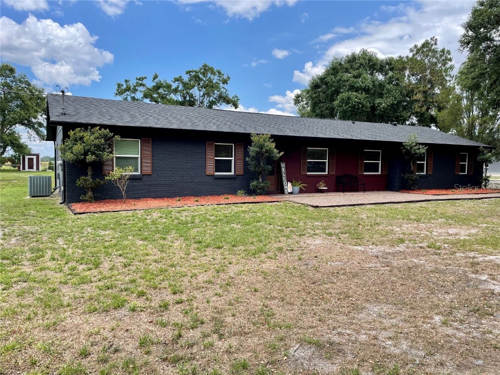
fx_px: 376
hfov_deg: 67.3
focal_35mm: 26
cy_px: 188
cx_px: 250
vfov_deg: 53.1
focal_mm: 4.2
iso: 32
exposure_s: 1/1795
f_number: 1.6
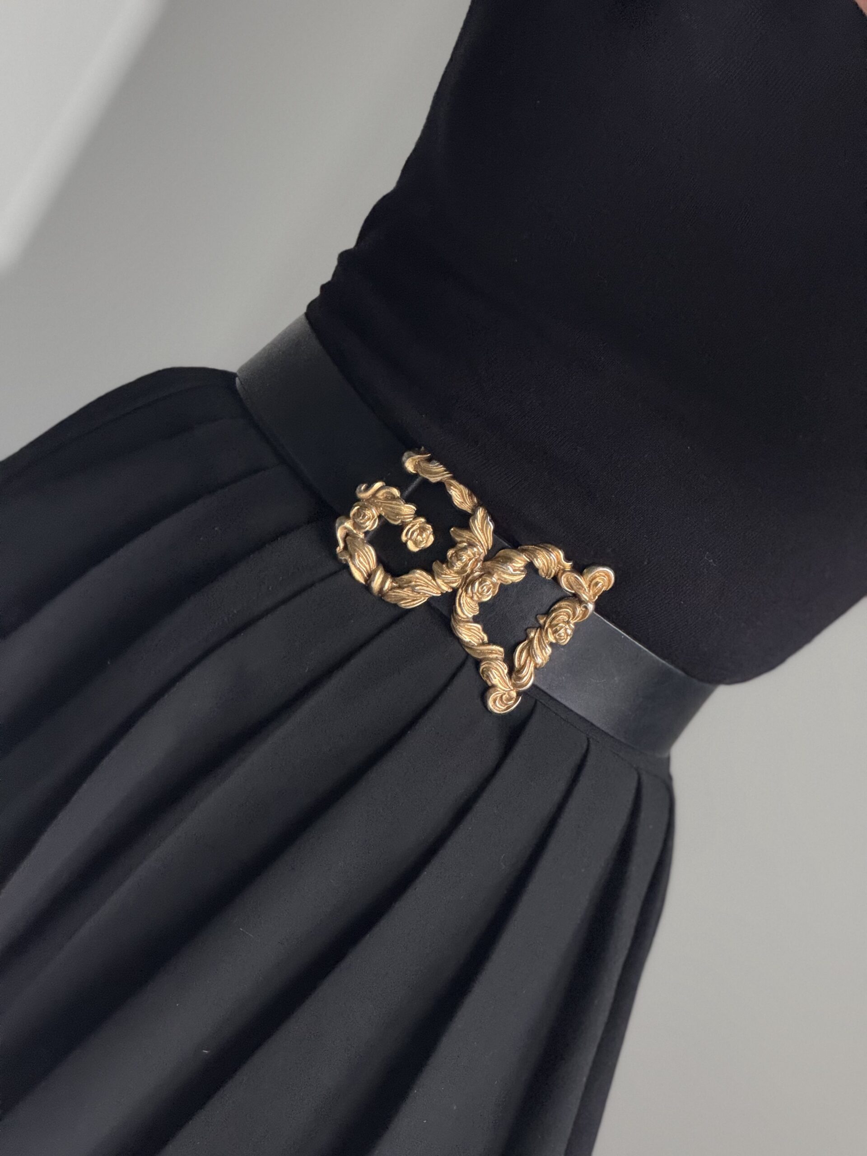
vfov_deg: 16.4
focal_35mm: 120
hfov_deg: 12.3
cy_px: 578
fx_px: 4007
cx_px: 434
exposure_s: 1/58
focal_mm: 15.66
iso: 800
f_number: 2.8
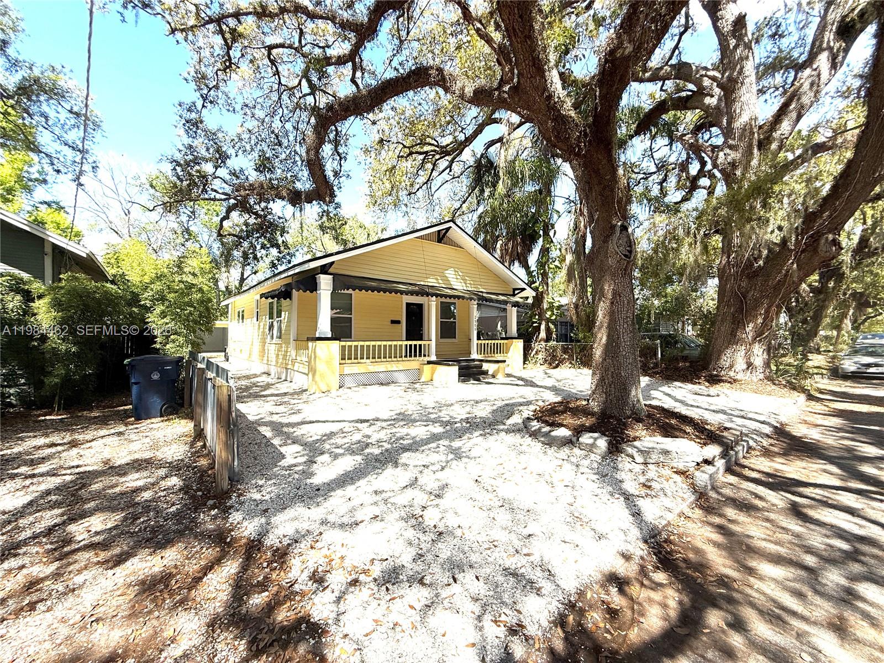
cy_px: 332
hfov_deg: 102.1
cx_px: 442
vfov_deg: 85.7
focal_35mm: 14
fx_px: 358
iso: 50
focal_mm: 2.22
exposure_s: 1/1399
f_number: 2.2
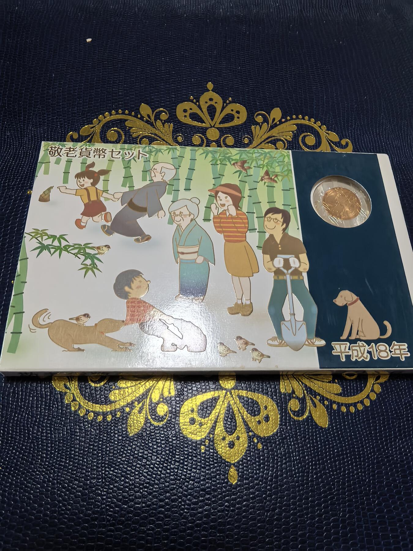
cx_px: 206
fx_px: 382
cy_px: 276
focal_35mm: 24
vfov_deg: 71.6
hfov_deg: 56.8
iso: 160
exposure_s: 1/33.3
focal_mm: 1.68
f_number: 2.2
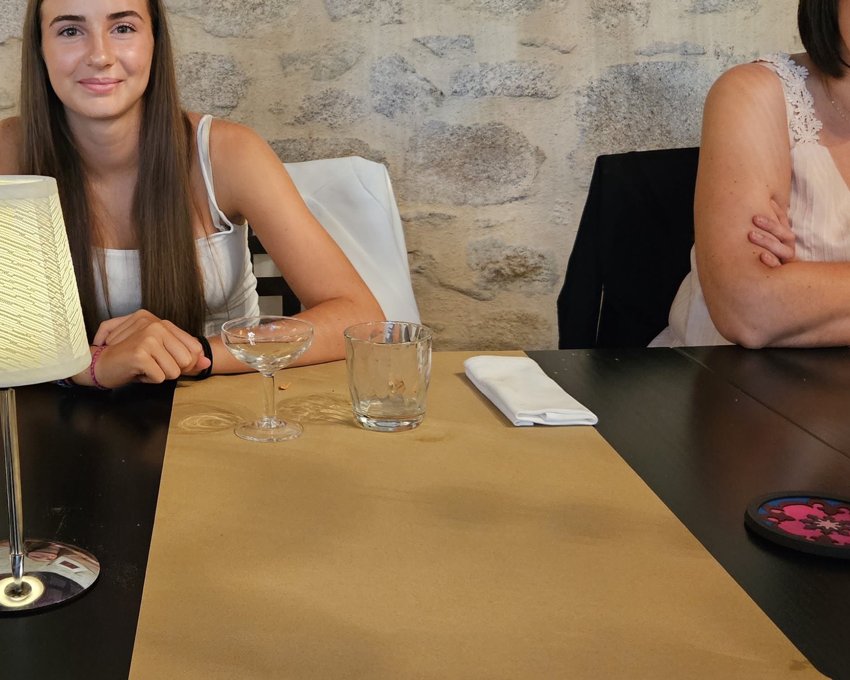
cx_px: 185
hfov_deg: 37.6
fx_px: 1208
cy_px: 229
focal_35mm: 48
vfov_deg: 31.2
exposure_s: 1/50
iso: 640
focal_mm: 5.4
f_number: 1.8
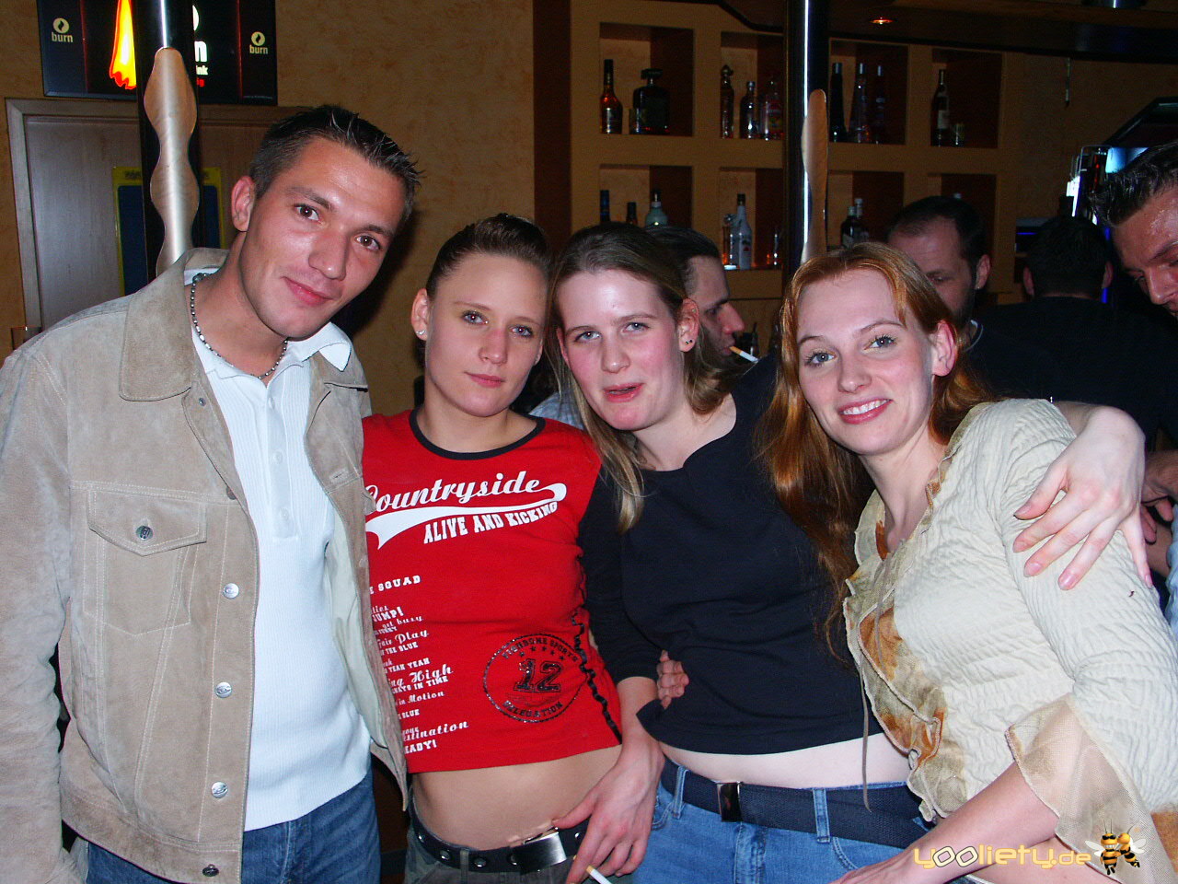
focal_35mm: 34
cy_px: 442
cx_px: 589
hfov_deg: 54.0
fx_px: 1157
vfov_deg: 41.8
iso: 200
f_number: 2.8
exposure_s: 1/45
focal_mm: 8.91
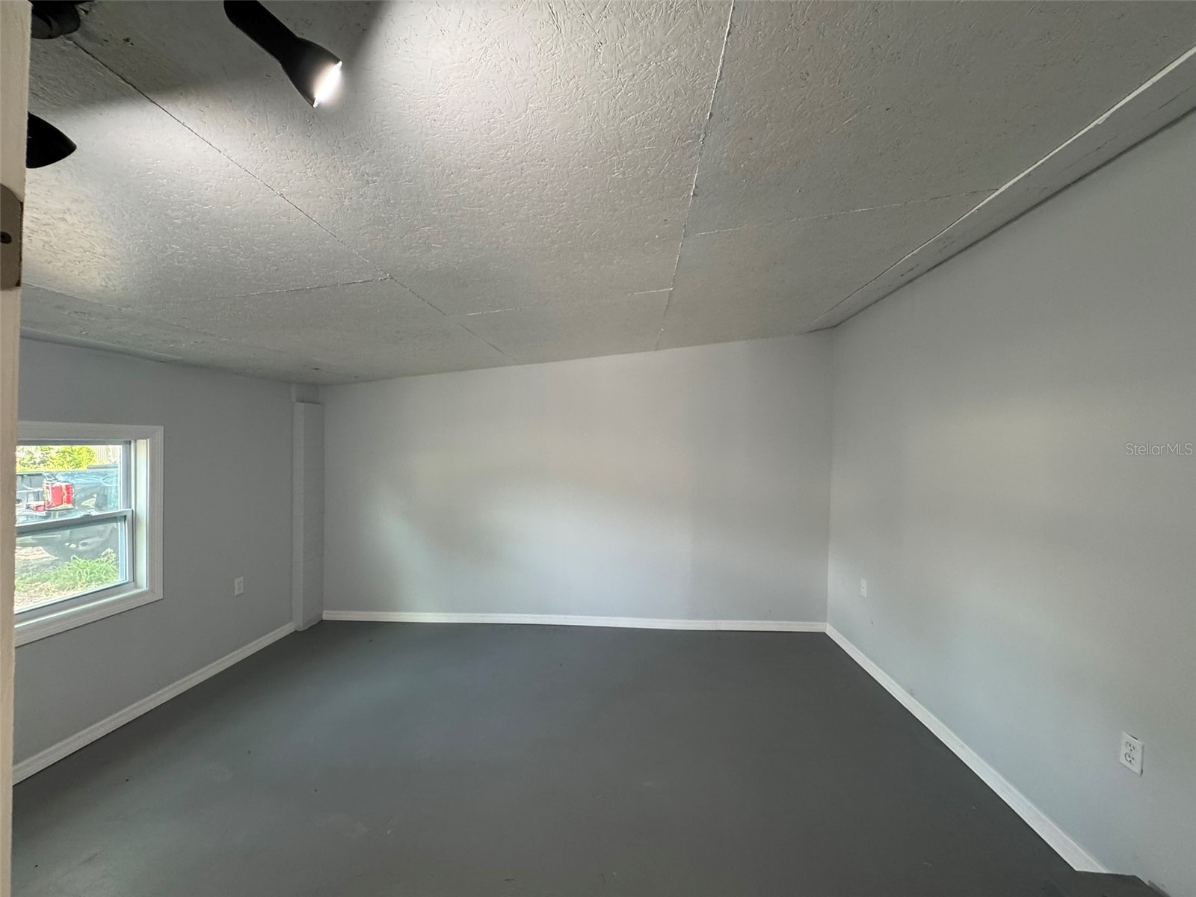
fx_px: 484
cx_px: 598
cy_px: 448
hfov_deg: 102.1
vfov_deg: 85.7
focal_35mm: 14
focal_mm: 2.22
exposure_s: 1/60
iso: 200
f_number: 2.2
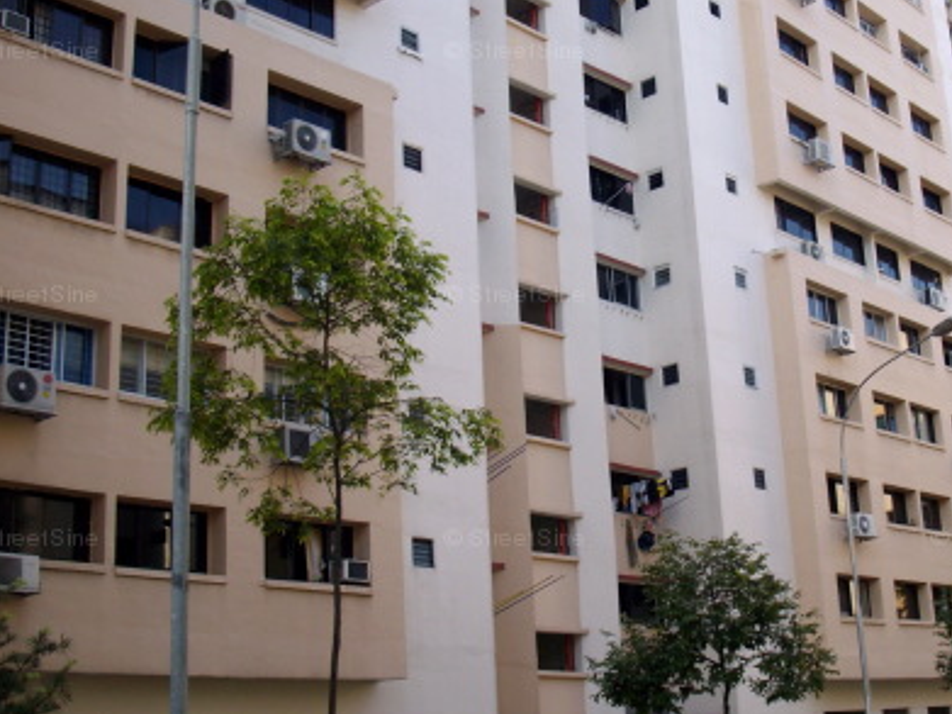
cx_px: 626
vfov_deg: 28.0
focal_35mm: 52
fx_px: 1430
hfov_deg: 36.5
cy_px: 297
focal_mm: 6.2
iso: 80
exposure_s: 1/250
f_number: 2.8
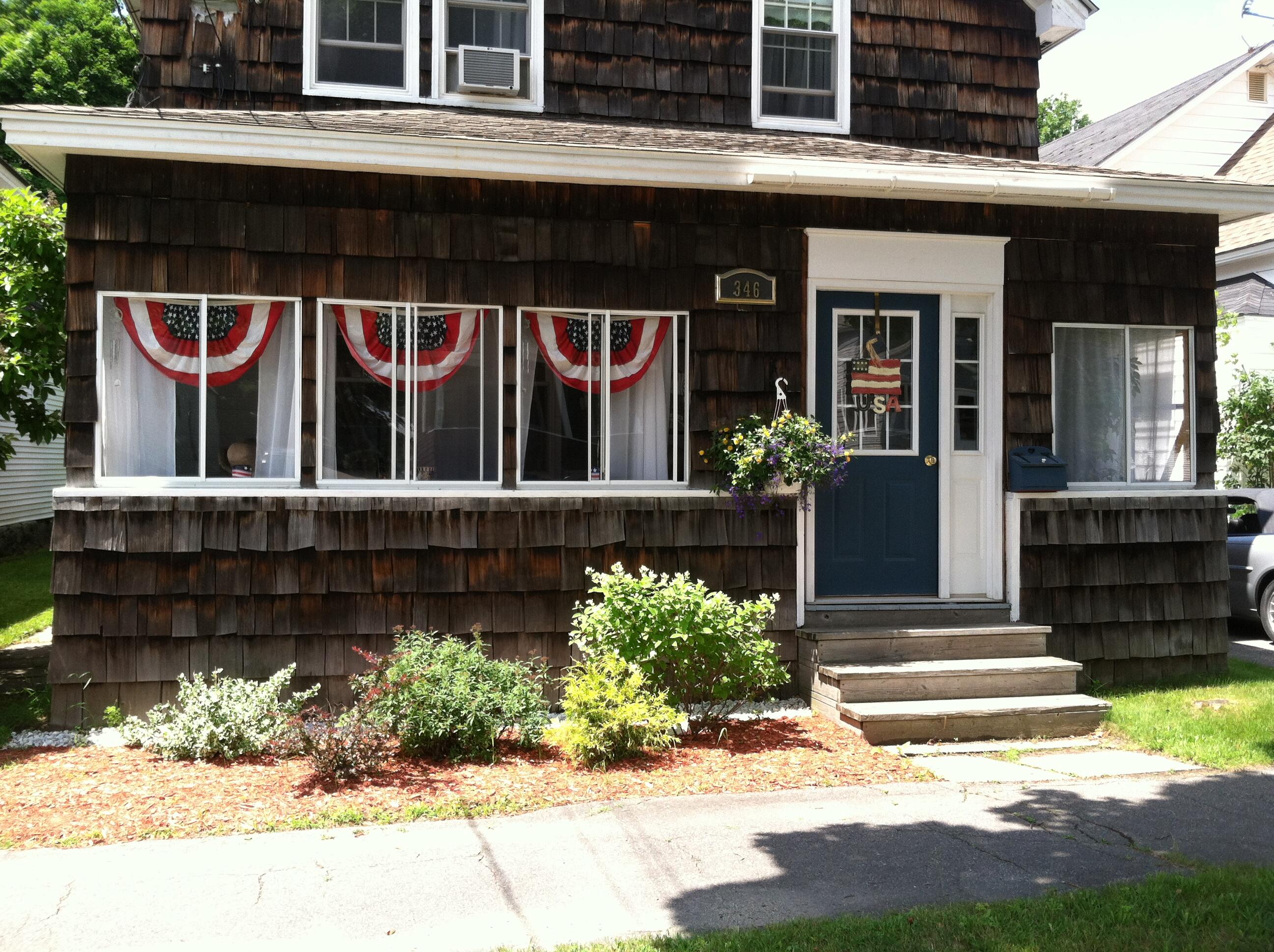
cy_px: 476
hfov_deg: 52.7
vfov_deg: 40.6
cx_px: 637
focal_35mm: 35
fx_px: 1286
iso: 80
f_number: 2.8
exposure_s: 1/326
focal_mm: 3.85
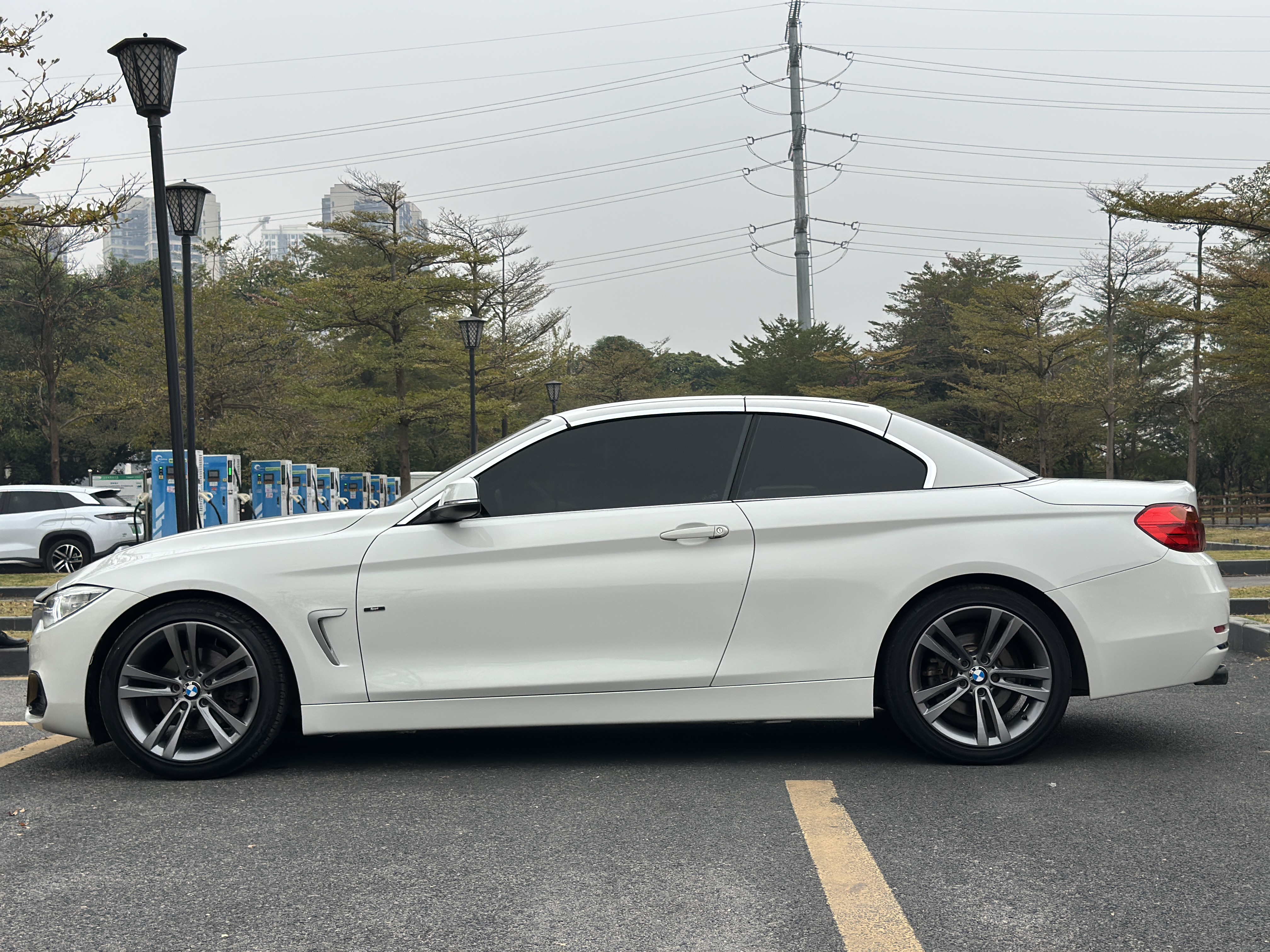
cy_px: 476
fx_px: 1761
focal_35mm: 48
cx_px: 635
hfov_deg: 39.7
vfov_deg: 30.3
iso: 80
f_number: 1.78
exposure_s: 1/1339
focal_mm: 6.86
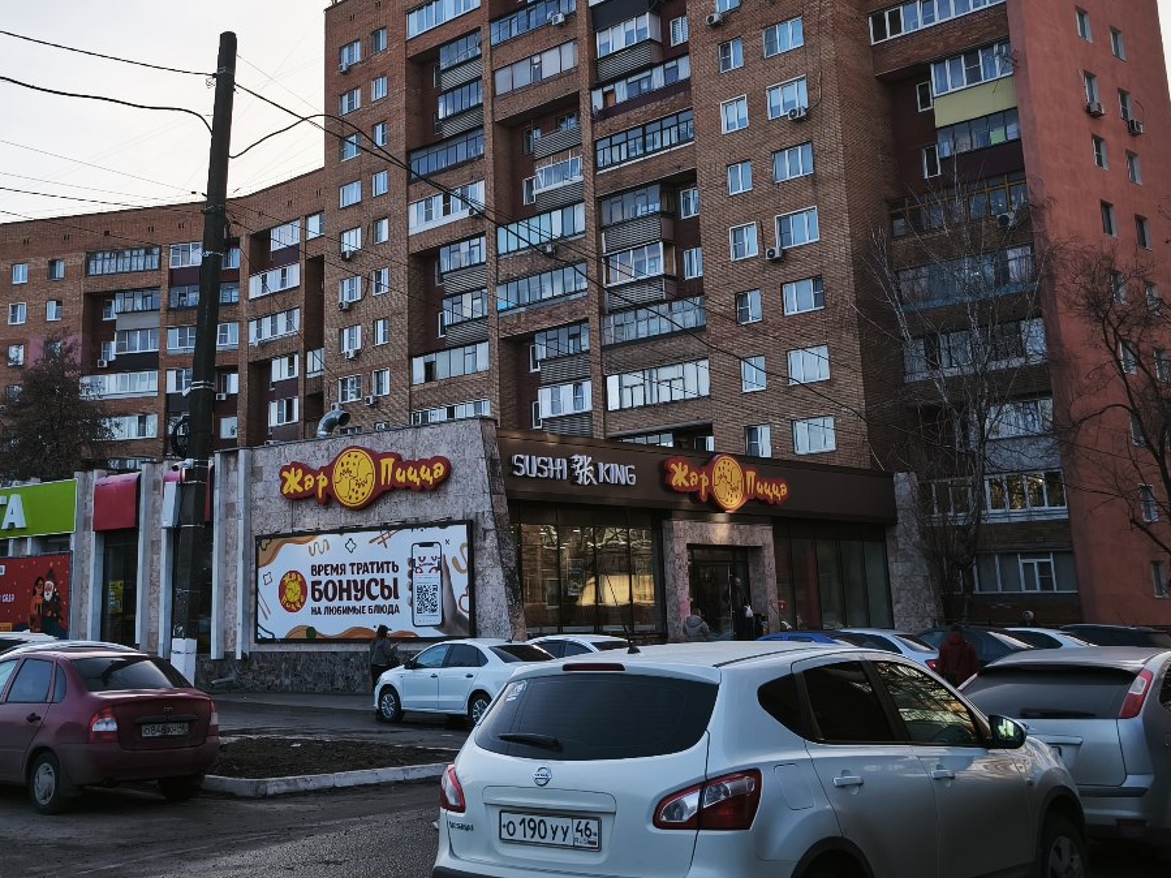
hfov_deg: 47.9
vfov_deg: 36.7
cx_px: 360
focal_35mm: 38
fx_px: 1285
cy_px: 208
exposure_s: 1/297
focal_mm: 5.35
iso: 80
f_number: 1.7
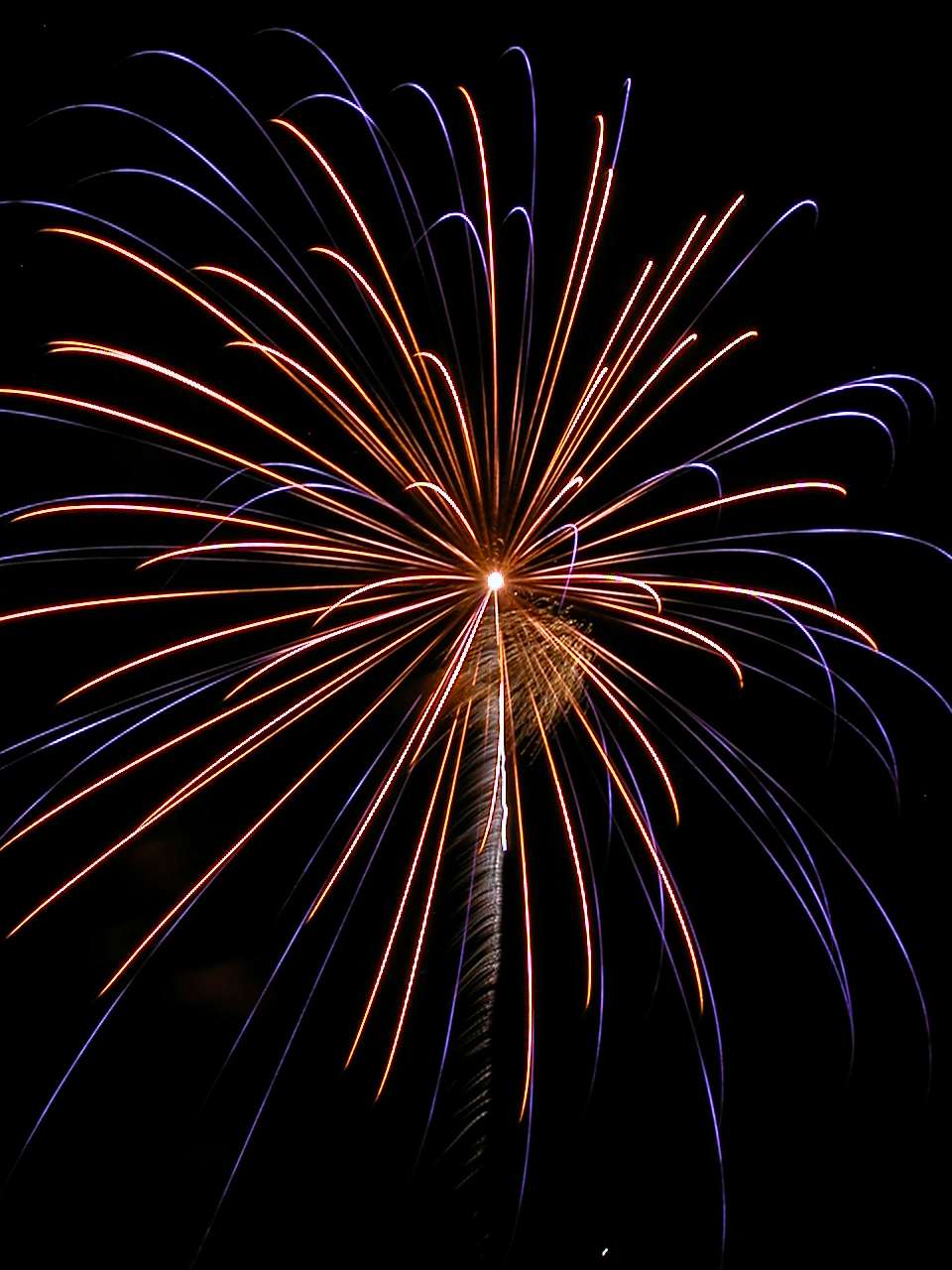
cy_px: 635
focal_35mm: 35
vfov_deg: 52.6
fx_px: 1283
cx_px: 476
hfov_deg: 40.7
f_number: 8
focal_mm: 8.9
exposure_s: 4
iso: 100
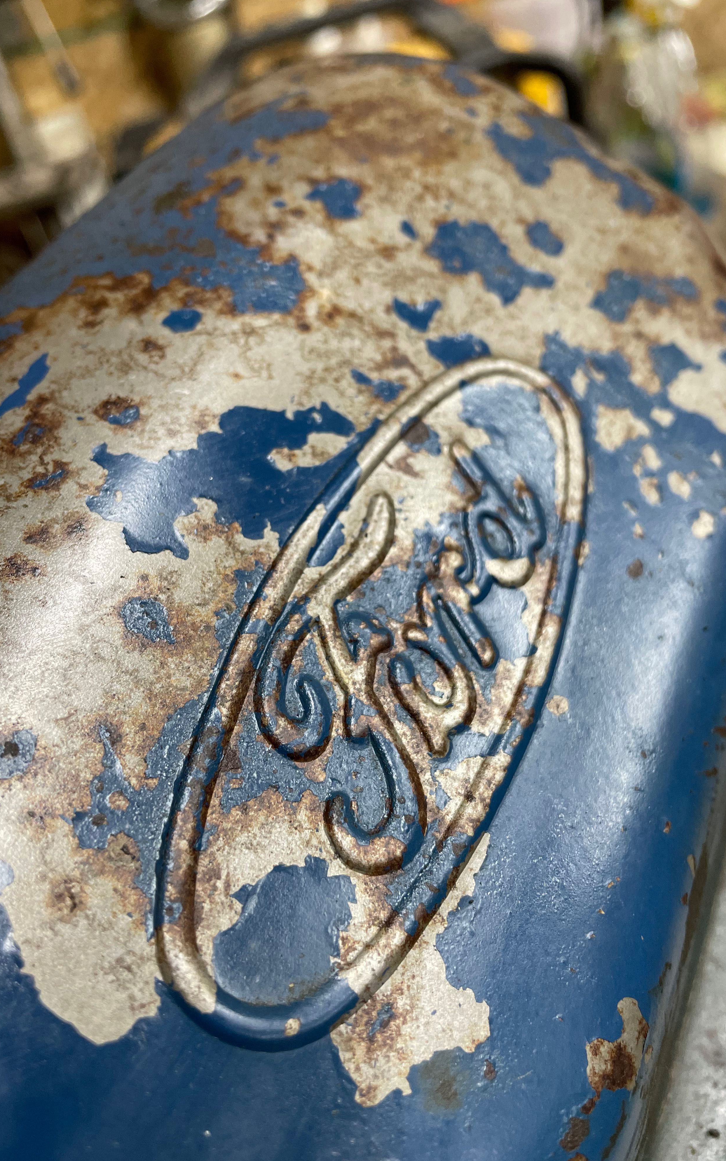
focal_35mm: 28
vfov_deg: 66.5
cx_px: 370
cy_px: 582
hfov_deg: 44.5
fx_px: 887
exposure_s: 1/60
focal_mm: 4.2
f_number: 1.6
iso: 125
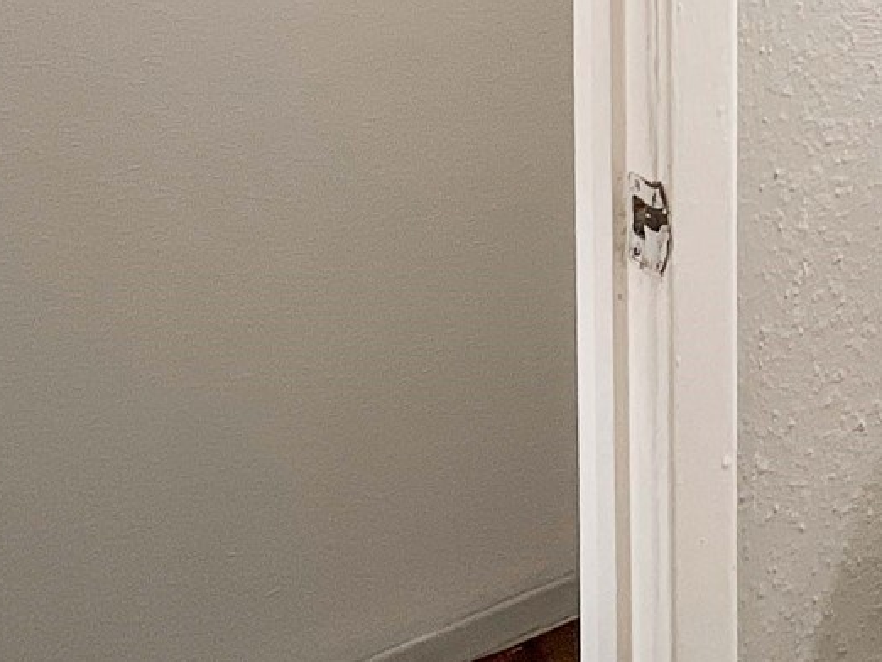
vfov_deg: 23.8
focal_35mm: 51
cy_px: -275
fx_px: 1300
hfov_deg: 31.9
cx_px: 1032
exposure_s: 1/100
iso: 80
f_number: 1.8
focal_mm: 1.57
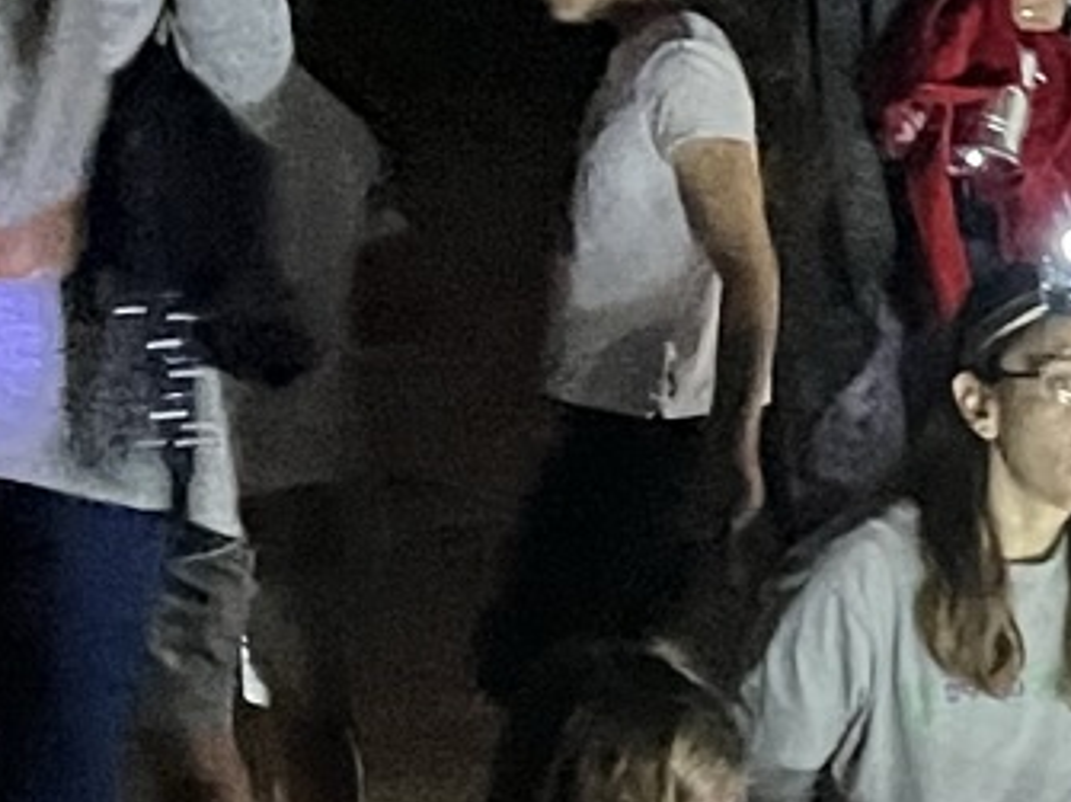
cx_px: 1950
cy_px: 713
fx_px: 4918
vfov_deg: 9.3
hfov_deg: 11.5
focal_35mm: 159
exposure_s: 1/30
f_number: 1.6
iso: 1000
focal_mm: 5.1
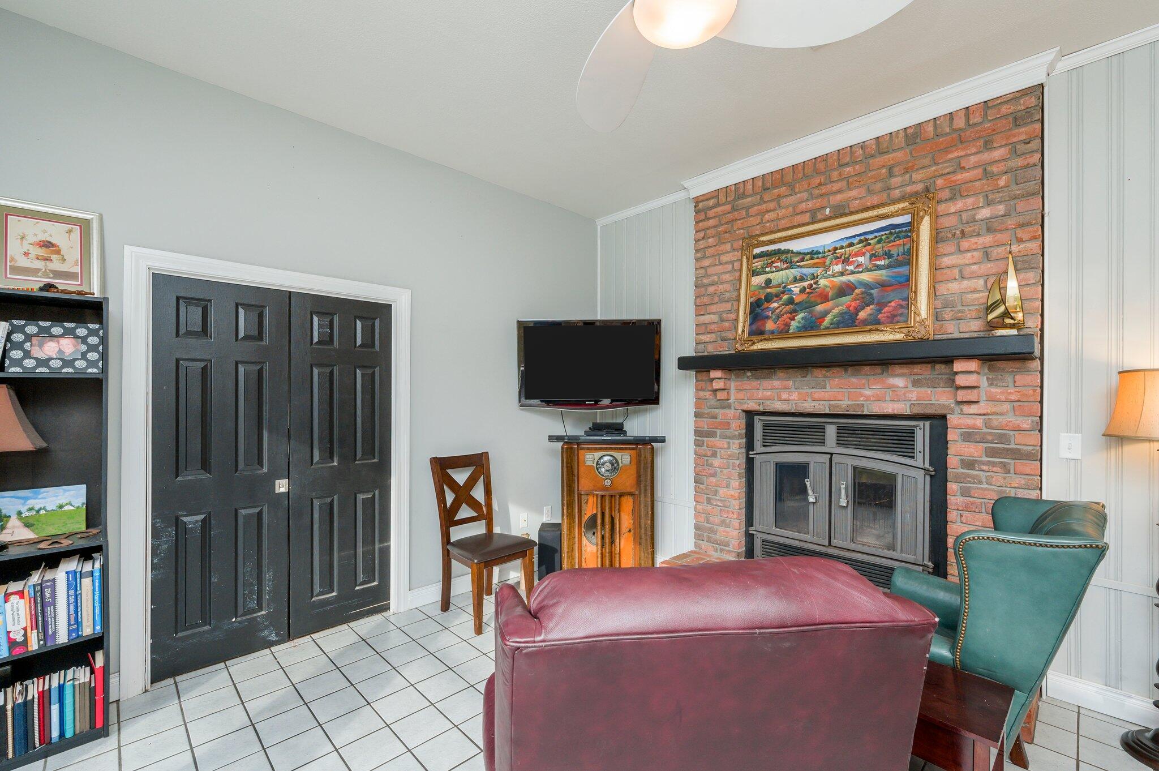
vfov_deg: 75.4
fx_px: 499
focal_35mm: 16
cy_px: 386
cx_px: 580
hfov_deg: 98.6
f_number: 9
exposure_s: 1/50
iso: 400
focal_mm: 15.5
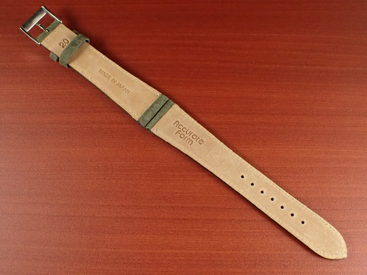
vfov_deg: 33.6
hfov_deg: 43.9
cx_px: 184
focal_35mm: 43
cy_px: 138
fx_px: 456
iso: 800
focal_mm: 7.86
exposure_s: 1/100
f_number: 4
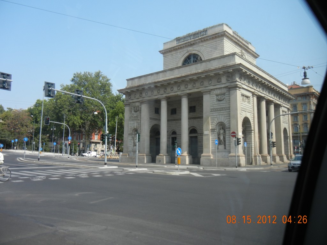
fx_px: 283
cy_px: 122
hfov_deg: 60.0
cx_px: 164
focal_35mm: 30
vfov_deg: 46.8
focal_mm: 5.4
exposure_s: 1/789
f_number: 3.5
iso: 160
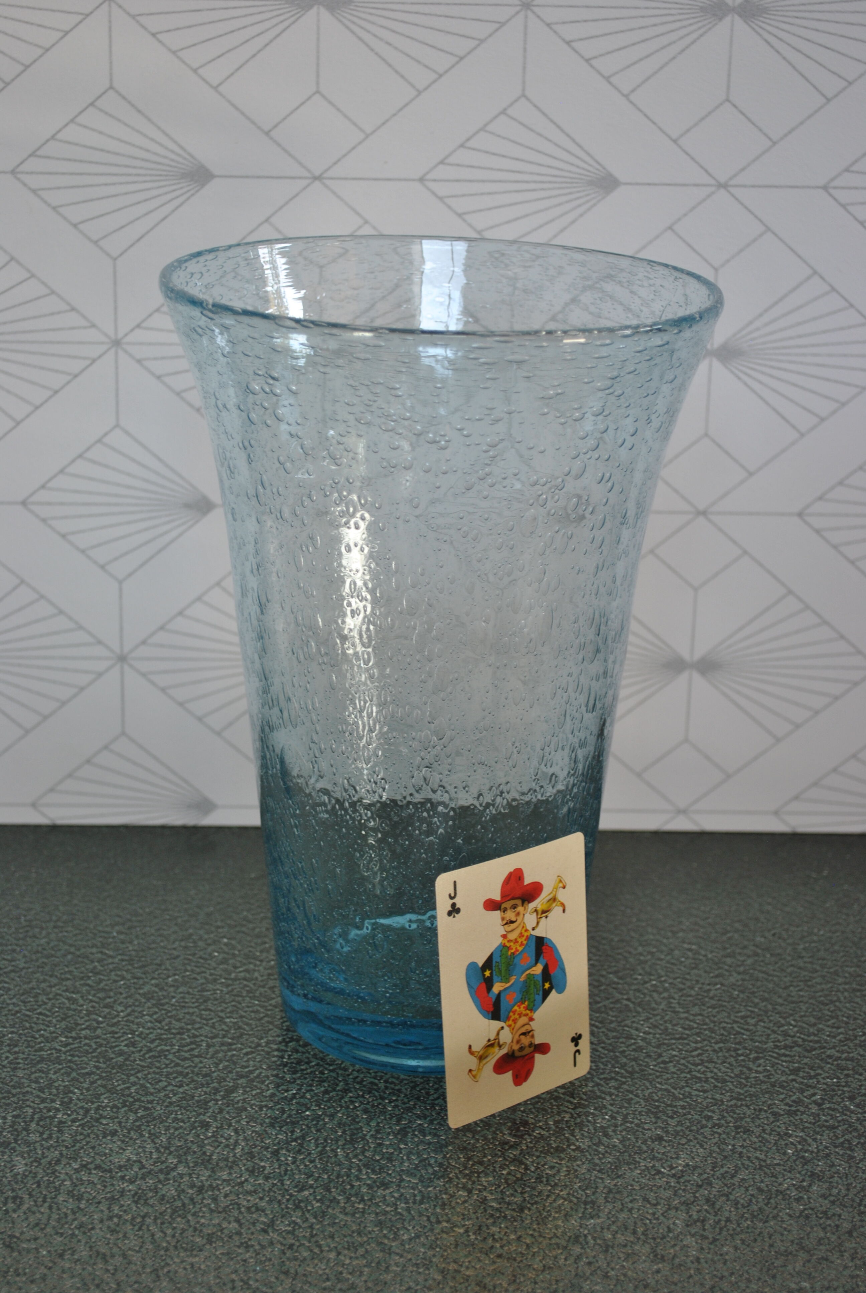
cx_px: 433
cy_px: 646
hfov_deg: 22.7
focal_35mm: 60
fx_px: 2159
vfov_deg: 33.4
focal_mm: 40
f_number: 5.3
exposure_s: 1/50
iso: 200
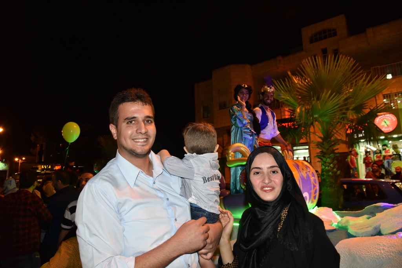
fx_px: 268
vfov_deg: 53.1
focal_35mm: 24
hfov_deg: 73.7
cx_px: 201
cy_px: 134
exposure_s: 1/60
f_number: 7.1
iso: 3200
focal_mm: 24
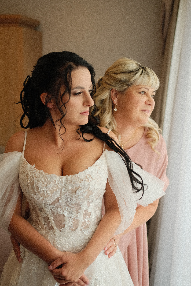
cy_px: 149
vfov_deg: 48.4
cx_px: 83
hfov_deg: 33.4
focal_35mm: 40
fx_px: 318
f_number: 1.4
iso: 640
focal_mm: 23
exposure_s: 1/1100
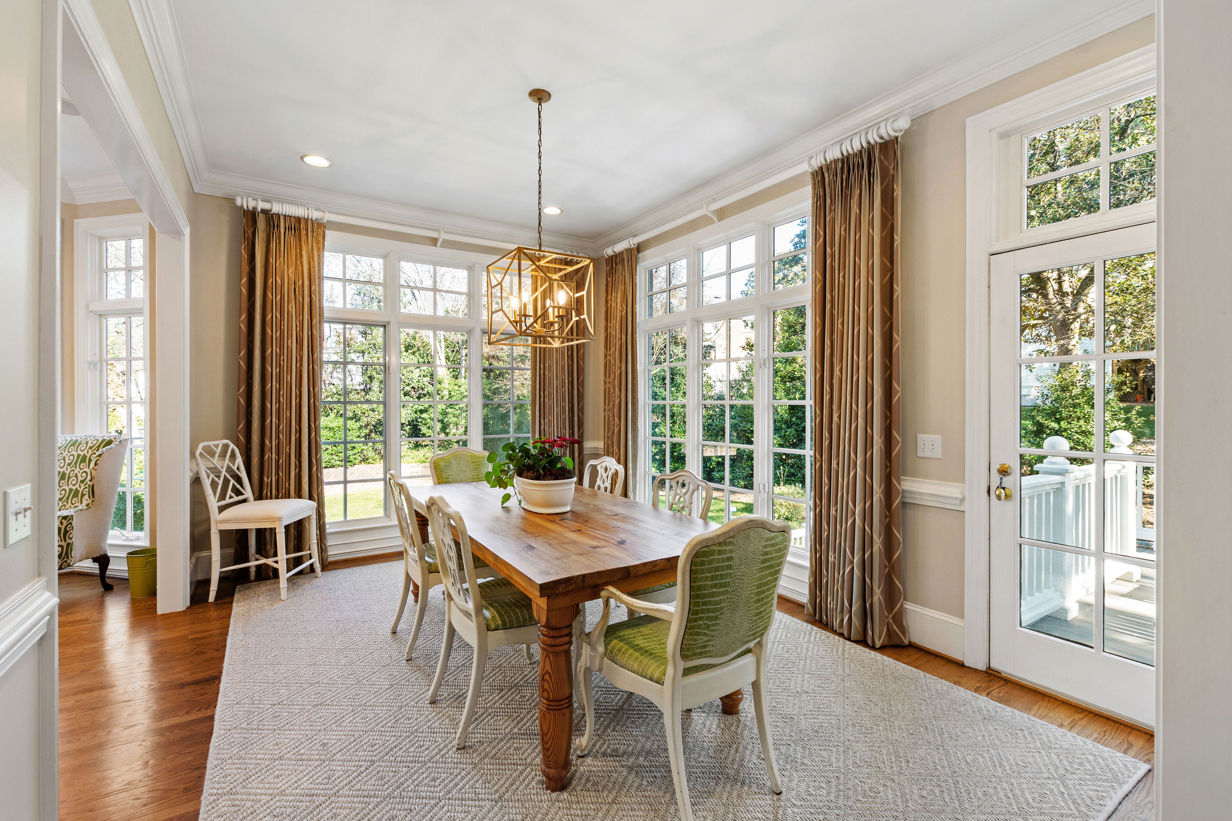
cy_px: 410
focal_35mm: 15
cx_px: 616
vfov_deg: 77.3
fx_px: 513
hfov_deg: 100.4
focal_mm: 10
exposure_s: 1/2
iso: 100
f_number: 8
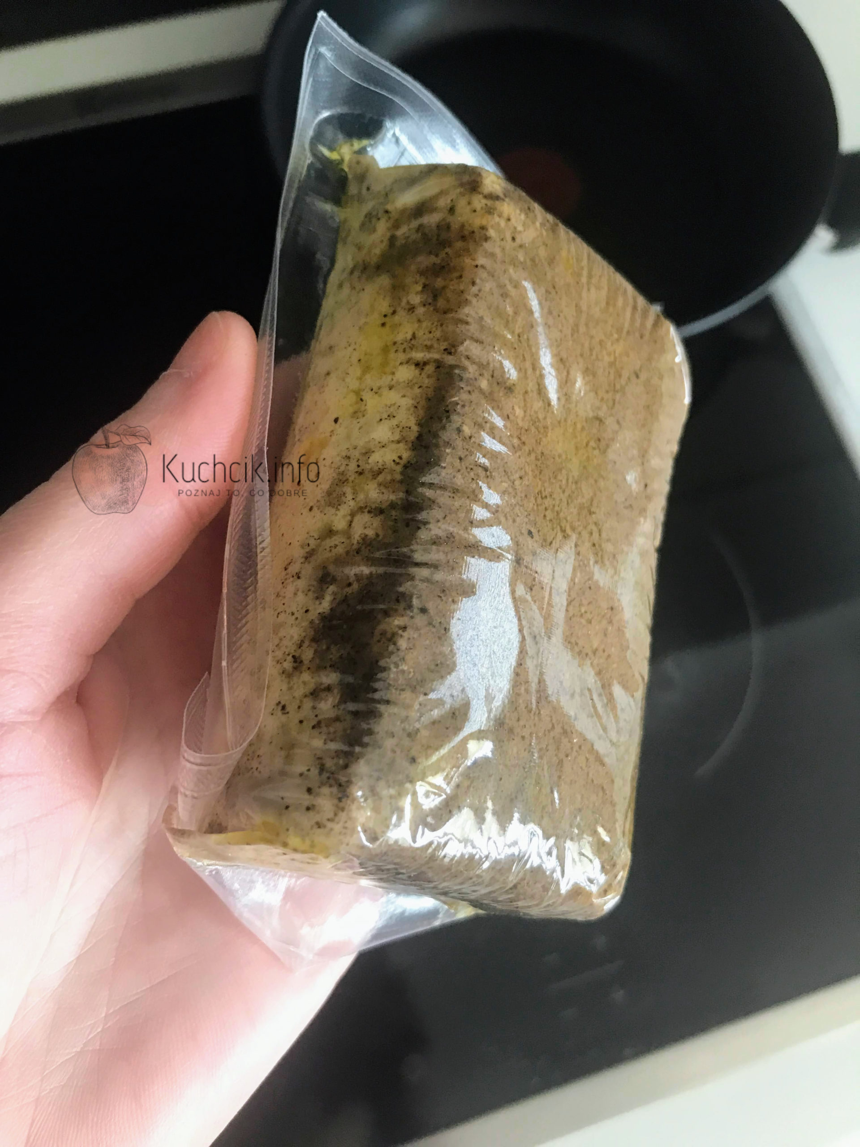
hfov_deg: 49.7
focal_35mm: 28
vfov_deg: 63.4
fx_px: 928
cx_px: 430
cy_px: 574
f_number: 1.8
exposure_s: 1/17
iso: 40
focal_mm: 3.99
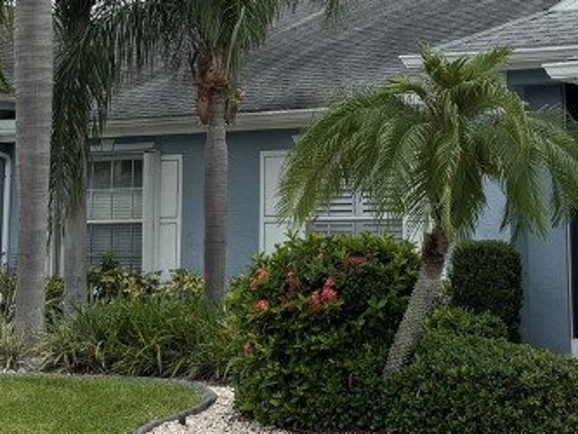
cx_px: 347
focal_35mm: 80
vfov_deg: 18.1
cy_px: 35
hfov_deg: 24.4
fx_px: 1336
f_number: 1.6
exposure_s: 1/2342
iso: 50
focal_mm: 5.96
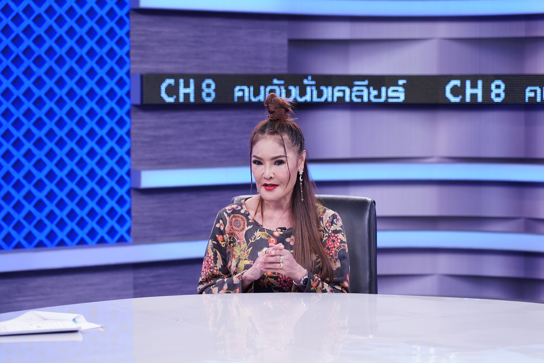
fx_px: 1587
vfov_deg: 13.0
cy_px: 182
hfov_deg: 19.5
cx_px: 272
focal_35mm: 105
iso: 1600
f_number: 4.5
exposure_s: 1/160
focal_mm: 105
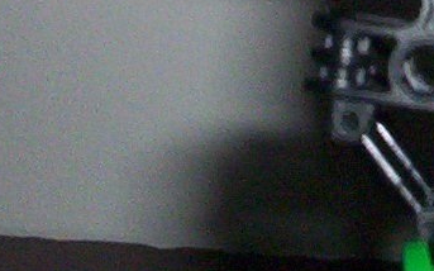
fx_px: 2270
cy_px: -274
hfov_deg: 10.6
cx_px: 593
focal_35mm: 192
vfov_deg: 6.6
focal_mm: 4.99
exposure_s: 1/60
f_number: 4.5
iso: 140
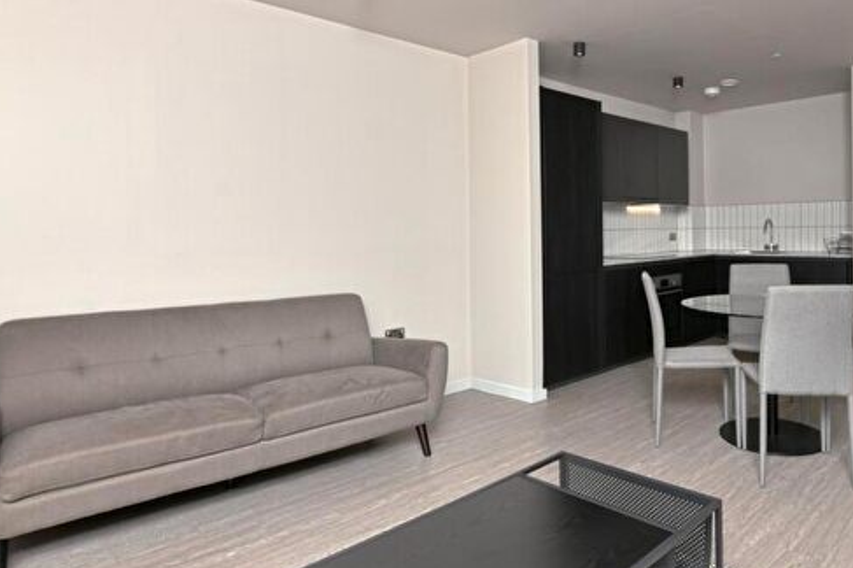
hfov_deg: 74.2
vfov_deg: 54.8
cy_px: 240
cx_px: 557
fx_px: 545
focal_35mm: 23
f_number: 8
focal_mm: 14
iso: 400
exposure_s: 1/125
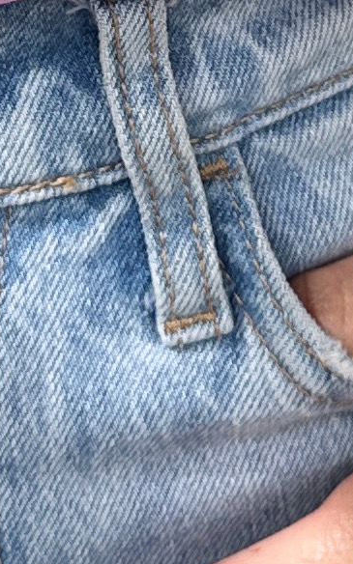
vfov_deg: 11.7
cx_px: 77
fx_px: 2524
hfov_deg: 8.0
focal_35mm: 164
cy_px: -485
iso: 80
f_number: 1.78
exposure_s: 1/480
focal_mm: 6.86
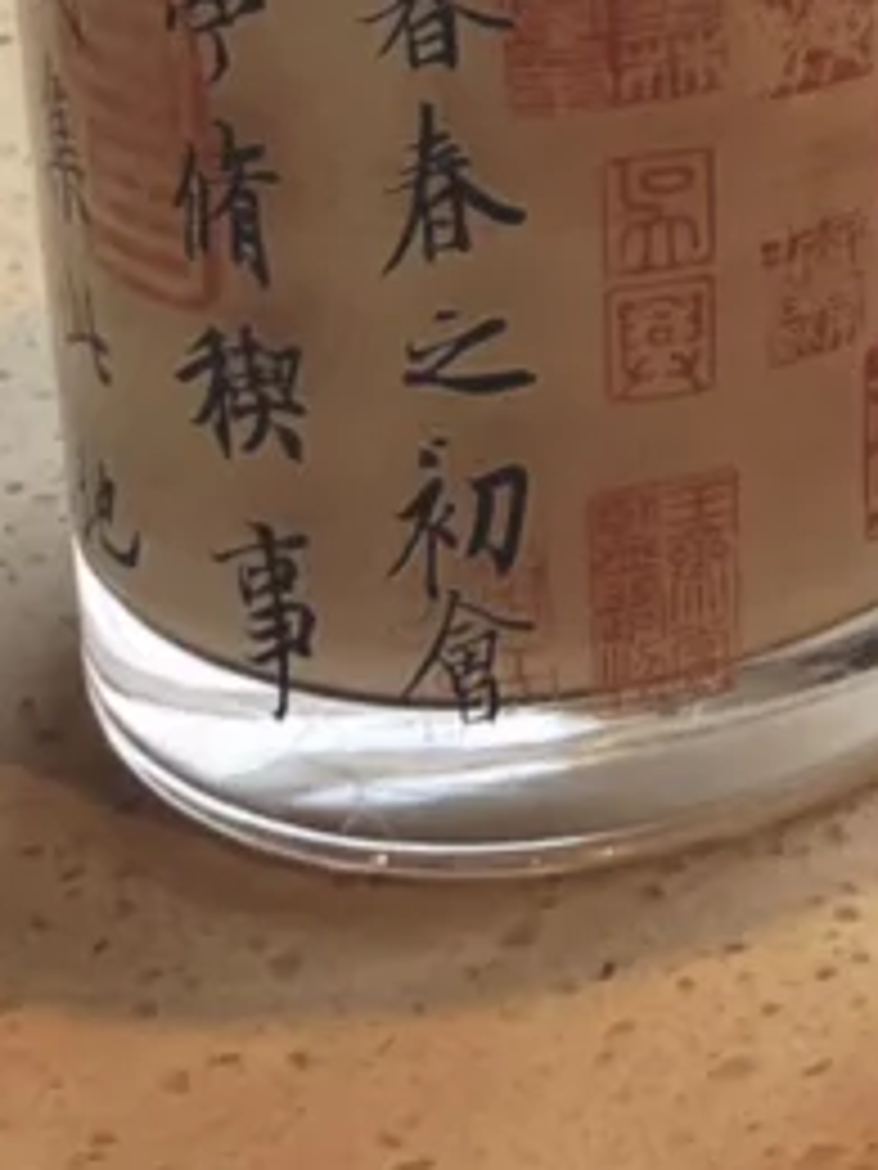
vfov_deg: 11.7
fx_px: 4870
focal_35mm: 144
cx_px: 2256
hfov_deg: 9.1
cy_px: -1449
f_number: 1.6
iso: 32
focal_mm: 4.2
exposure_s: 1/703
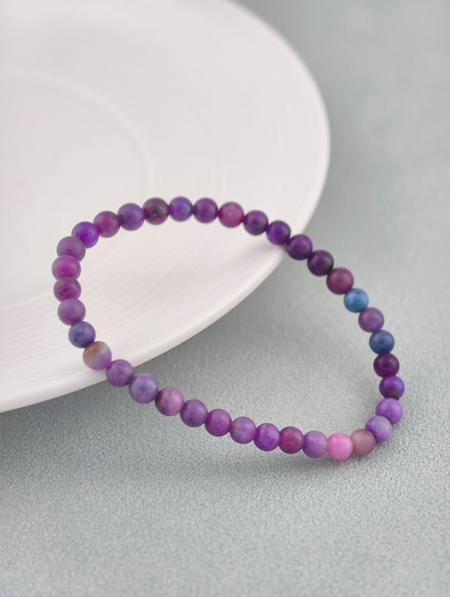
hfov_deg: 17.4
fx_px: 1470
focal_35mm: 85
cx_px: 225
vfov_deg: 23.0
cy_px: 298
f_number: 2.67
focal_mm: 22.48
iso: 125
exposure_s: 1/160
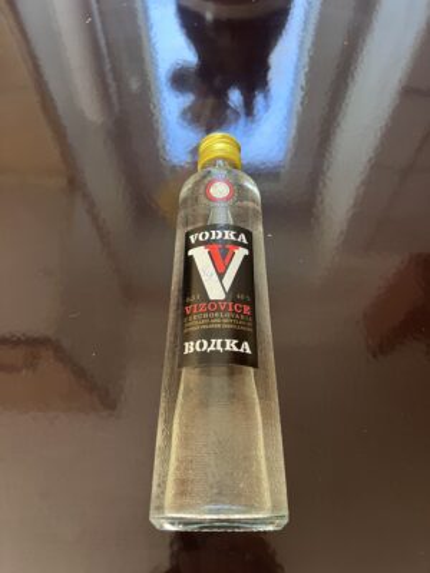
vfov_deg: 67.3
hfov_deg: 53.1
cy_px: 286
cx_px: 215
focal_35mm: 26
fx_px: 431
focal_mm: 5.7
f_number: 1.5
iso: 250
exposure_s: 1/60
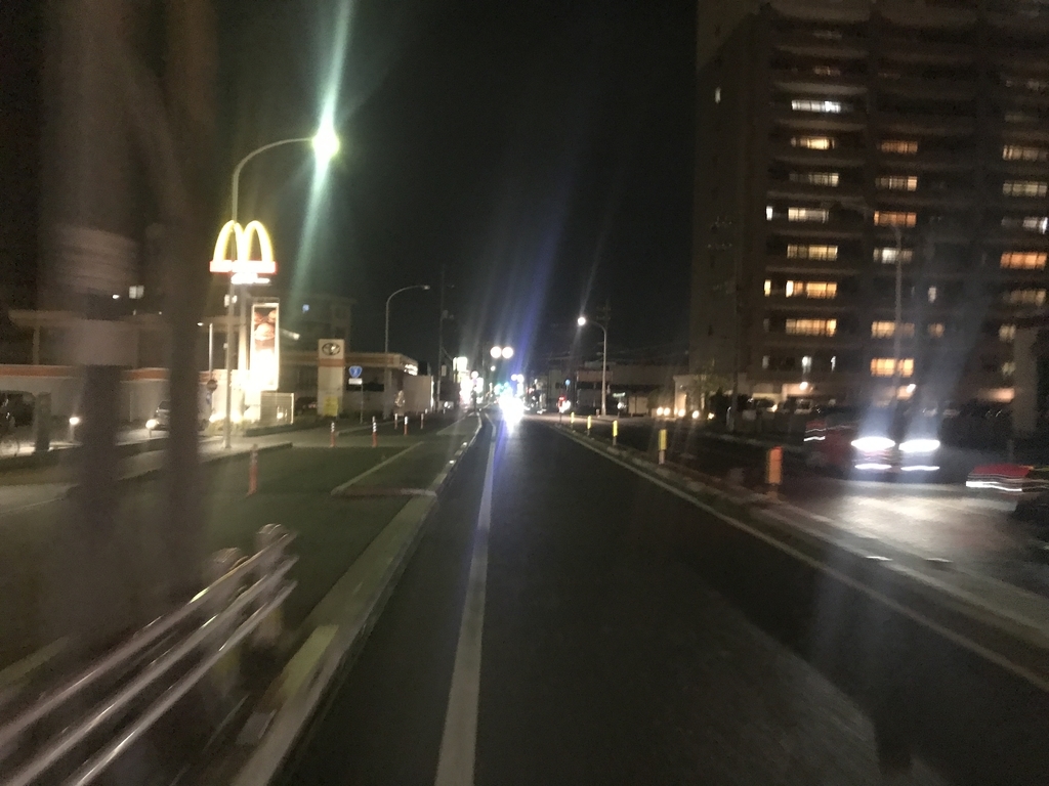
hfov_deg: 63.4
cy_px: 393
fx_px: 849
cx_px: 524
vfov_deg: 49.7
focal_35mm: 28
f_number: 1.8
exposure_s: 1/4
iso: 200
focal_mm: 3.99
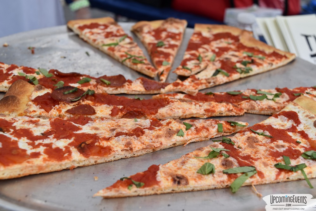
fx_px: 356
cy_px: 106
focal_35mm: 40
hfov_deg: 47.9
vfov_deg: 33.0
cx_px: 158
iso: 200
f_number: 8
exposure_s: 1/250
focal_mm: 27
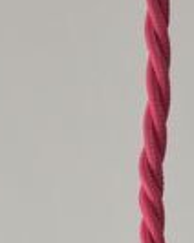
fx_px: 3711
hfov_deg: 3.0
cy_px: 868
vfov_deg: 3.6
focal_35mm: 516
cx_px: 135
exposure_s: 1/125
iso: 280
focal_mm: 45
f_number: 5.6
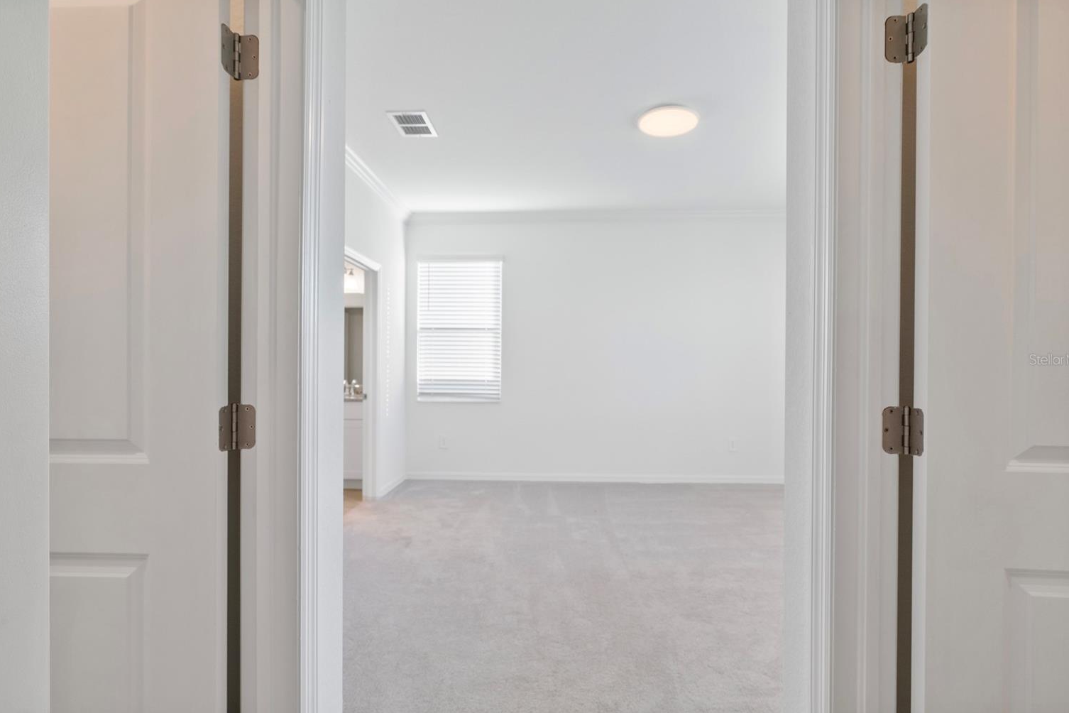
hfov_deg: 93.3
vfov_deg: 70.4
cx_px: 525
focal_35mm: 17
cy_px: 359
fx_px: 505
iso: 400
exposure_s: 1/45
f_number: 8
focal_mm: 16
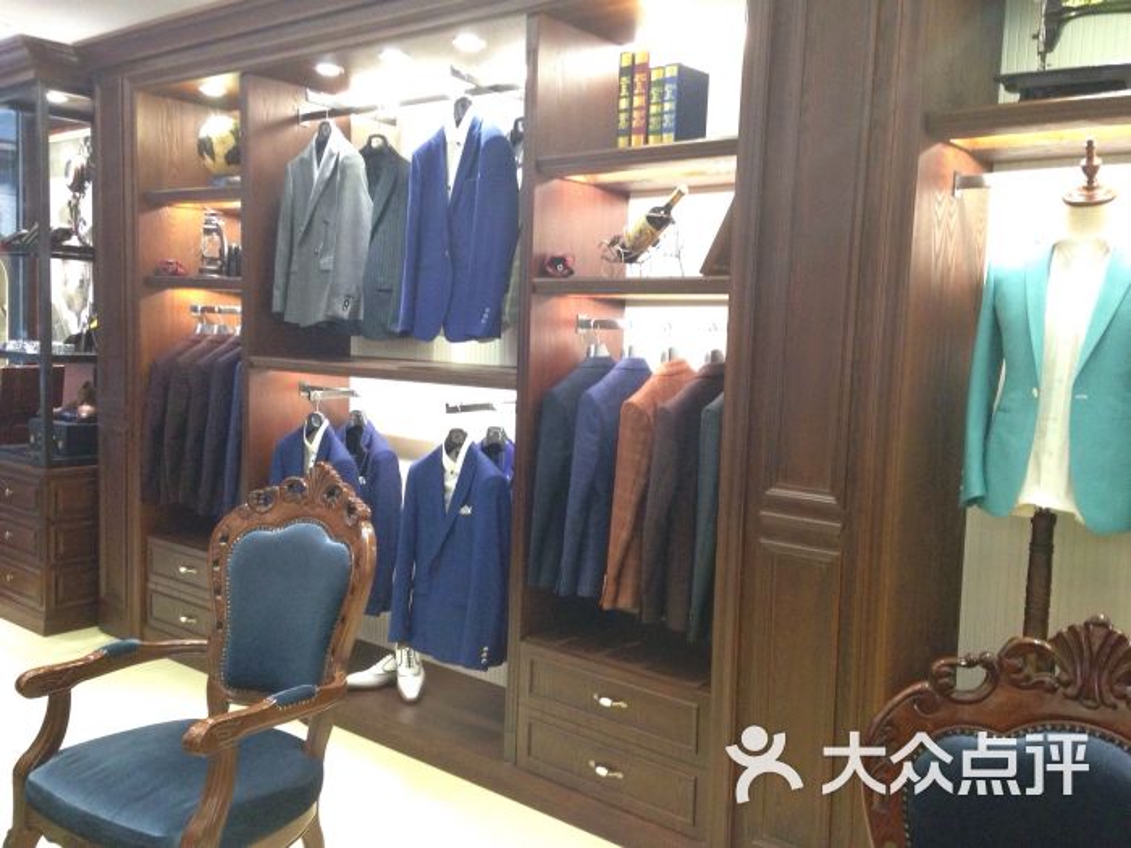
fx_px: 1078
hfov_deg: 55.4
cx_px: 566
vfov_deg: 42.9
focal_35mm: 33
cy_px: 424
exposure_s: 1/20
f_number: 2.4
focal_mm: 4.12
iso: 320
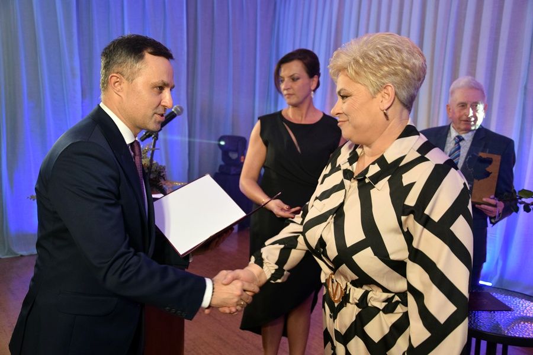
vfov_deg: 35.5
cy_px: 178
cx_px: 266
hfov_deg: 51.3
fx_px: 555
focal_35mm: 38
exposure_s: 1/100
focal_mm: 25
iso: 900
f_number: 4
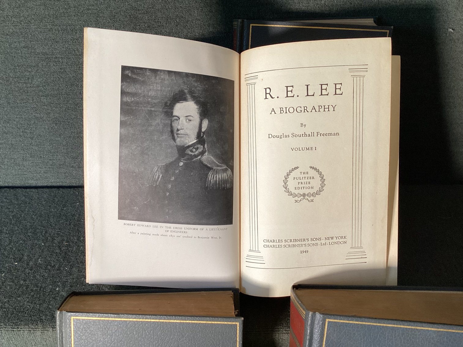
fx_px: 415
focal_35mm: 31
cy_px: 174
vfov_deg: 45.4
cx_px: 232
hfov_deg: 58.3
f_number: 2.4
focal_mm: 3.3
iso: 100
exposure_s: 1/60
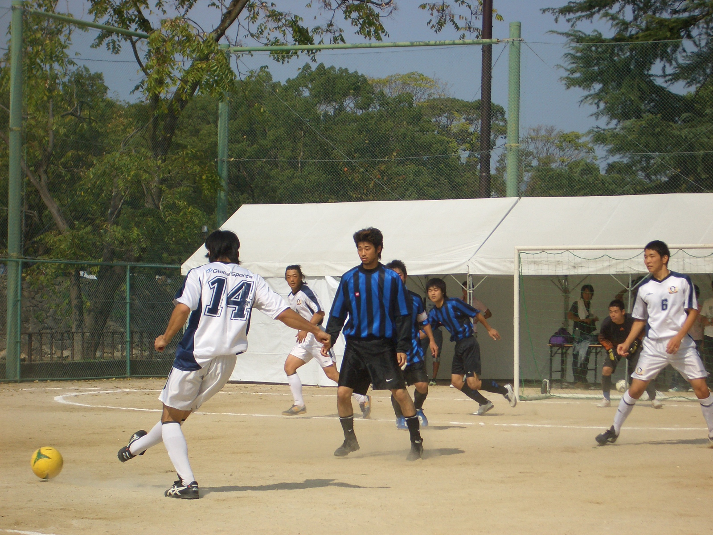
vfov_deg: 14.1
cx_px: 356
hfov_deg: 18.7
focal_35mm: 105
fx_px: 2163
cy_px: 268
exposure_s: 1/640
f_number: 4.8
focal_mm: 17.4
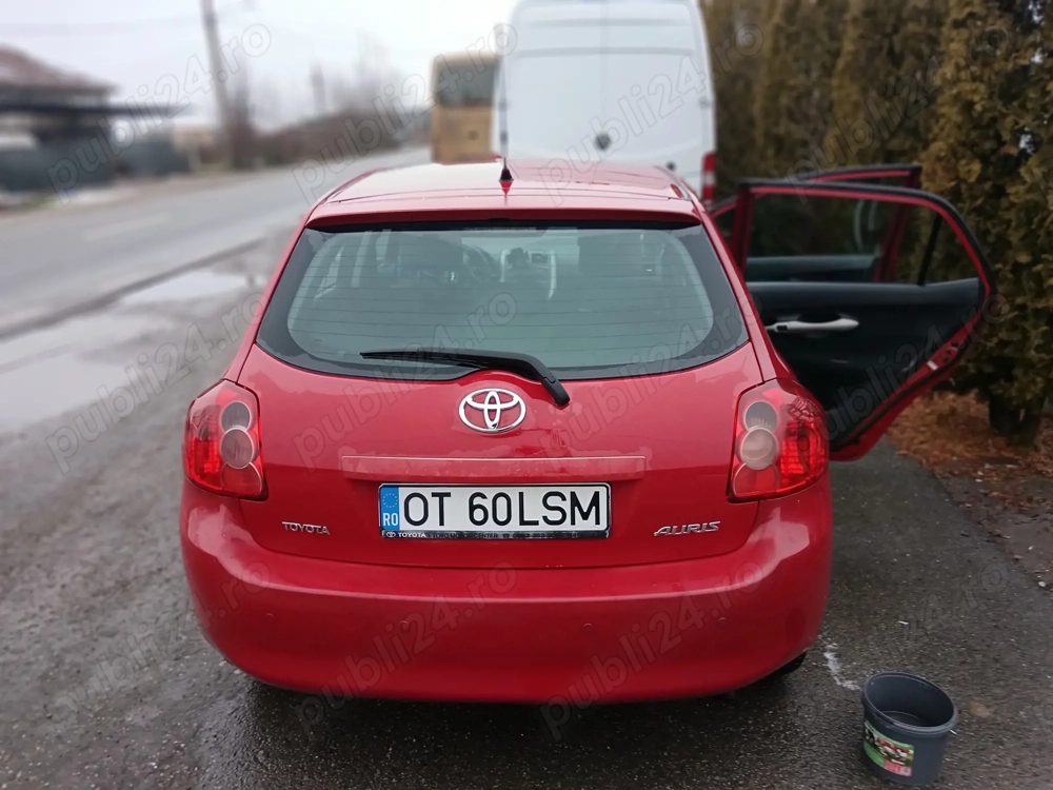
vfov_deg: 51.4
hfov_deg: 65.3
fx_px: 821
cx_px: 526
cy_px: 395
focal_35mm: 27
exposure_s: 1/100
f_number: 4
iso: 208
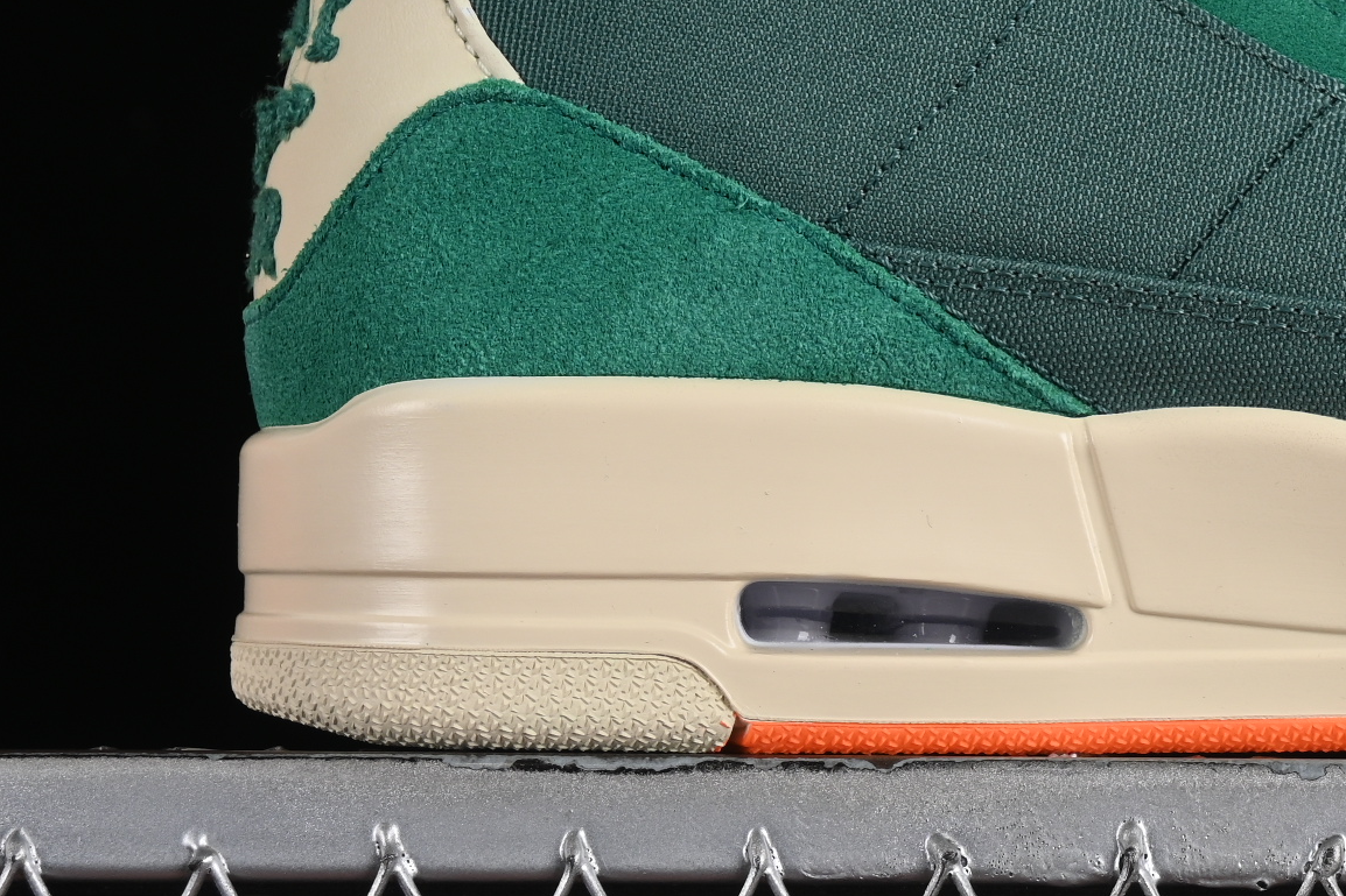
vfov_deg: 7.6
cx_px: 1337
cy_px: 91
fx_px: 6766
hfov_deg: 11.3
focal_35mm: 181
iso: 160
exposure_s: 1/80
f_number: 8
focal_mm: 50
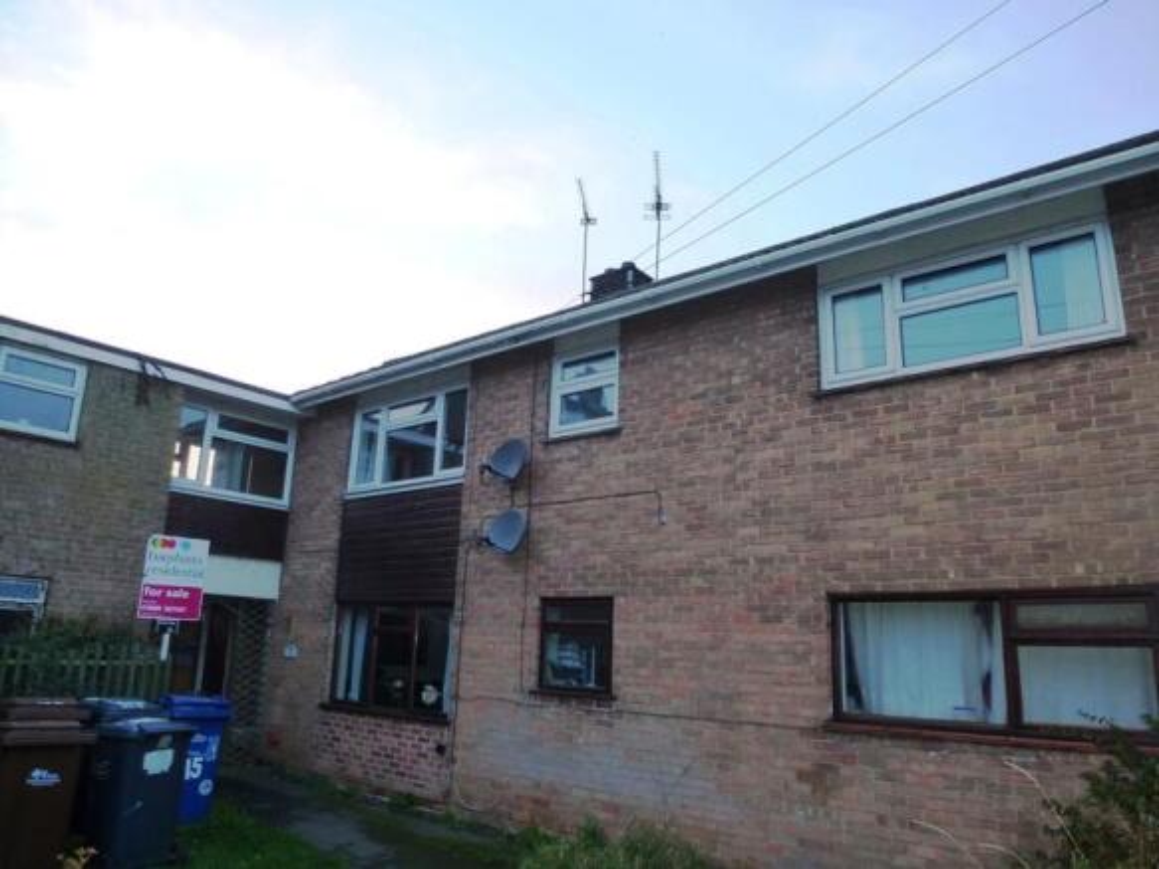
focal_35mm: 24
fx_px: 803
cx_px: 580
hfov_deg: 71.6
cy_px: 434
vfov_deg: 56.8
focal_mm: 4.3
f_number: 3.3
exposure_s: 1/100
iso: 160
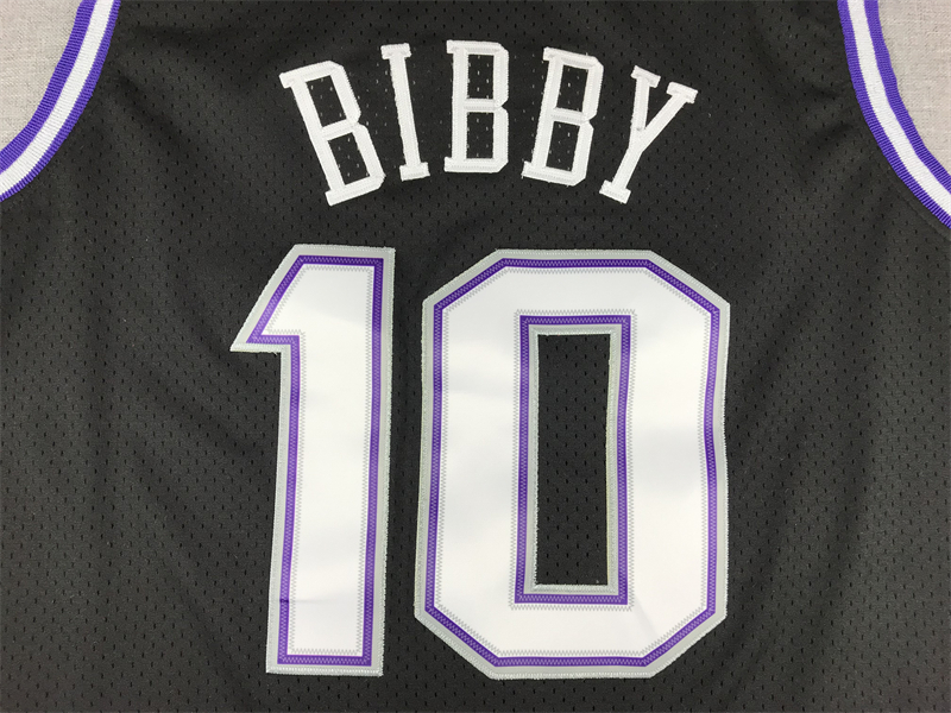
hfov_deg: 63.4
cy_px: 356
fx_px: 769
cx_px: 476
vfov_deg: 49.7
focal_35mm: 28
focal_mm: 3.99
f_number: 1.8
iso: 32
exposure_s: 1/100
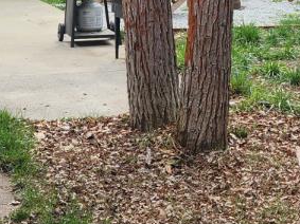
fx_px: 1057
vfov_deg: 11.9
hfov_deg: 16.1
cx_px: 199
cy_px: -32
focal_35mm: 122
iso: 20
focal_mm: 5.4
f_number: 1.8
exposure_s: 1/499
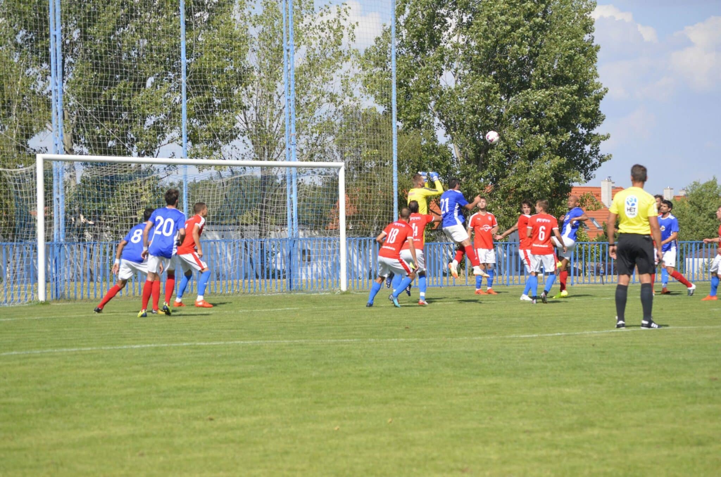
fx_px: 2698
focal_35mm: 135
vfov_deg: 10.1
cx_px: 360
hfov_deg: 15.2
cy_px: 238
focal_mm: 90
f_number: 6.3
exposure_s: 1/1600
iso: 400
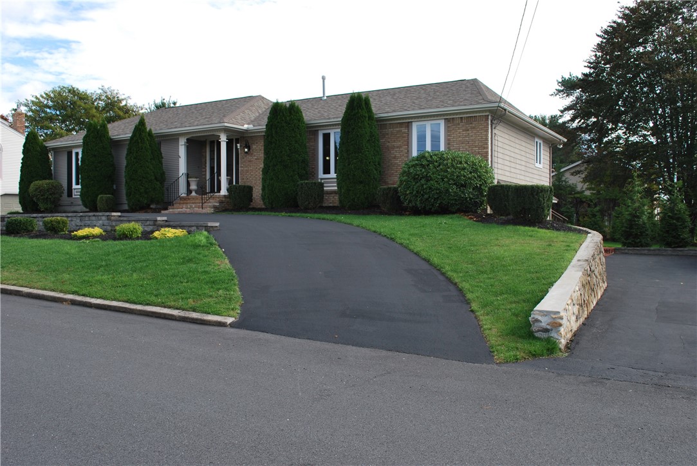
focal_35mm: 33
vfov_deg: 40.0
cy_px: 233
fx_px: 639
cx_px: 348
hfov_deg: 57.2
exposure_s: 1/160
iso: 100
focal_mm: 22
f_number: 6.3
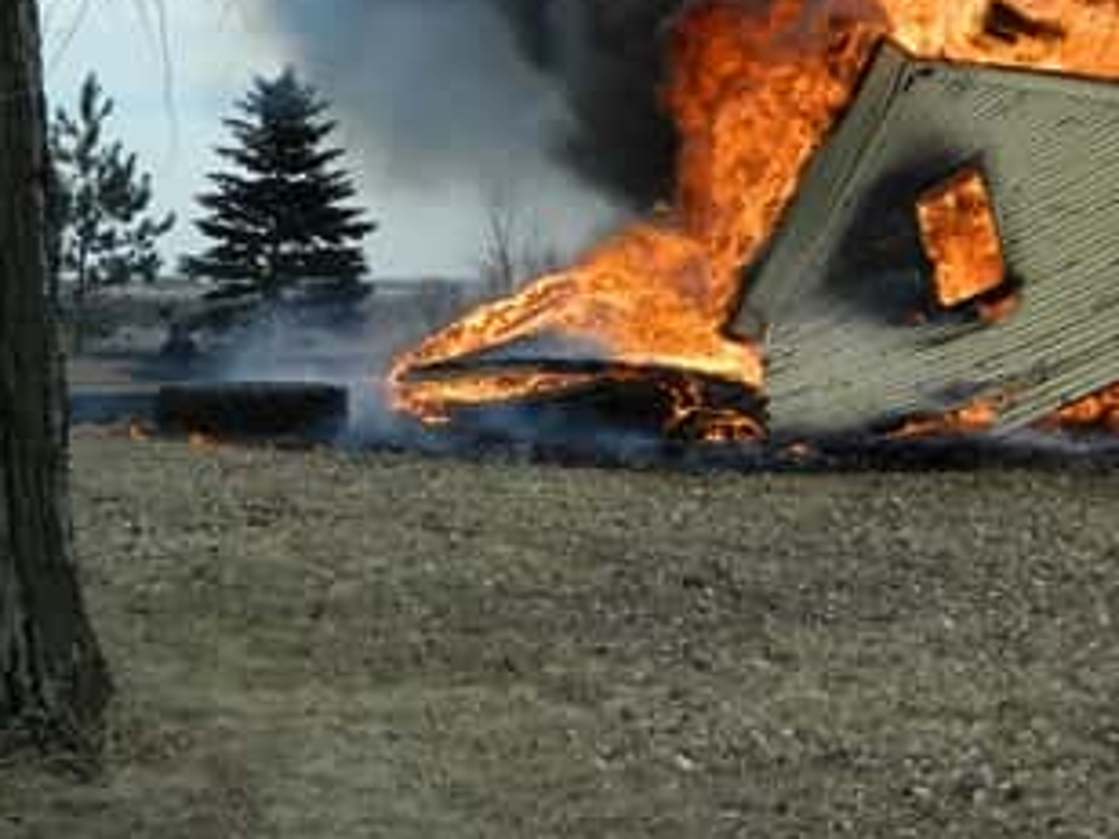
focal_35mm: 66
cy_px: 125
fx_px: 2134
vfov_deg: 21.9
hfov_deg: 28.3
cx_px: 1010
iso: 80
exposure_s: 1/800
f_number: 3.3
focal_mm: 6.2
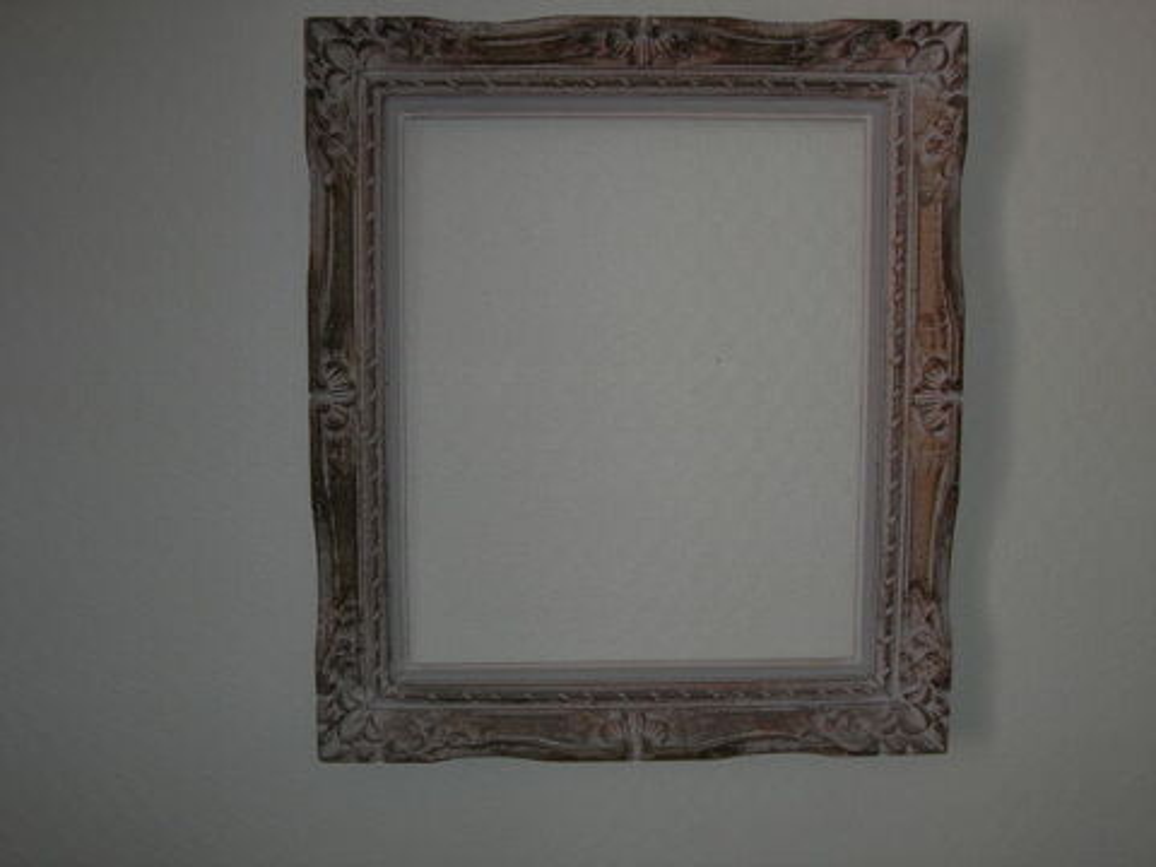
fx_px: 1369
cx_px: 578
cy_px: 434
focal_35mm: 41
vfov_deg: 35.1
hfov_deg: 45.8
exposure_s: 1/60.1
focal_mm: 8.5
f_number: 2.9
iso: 64
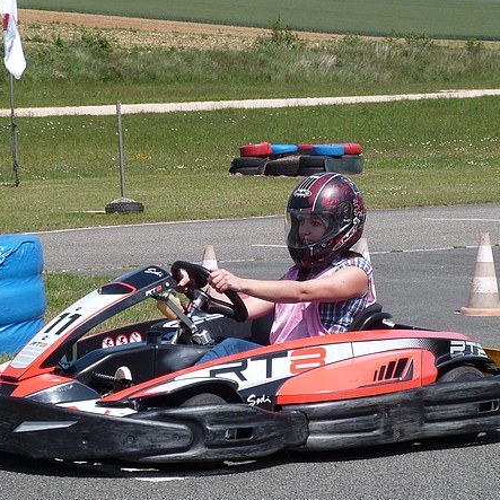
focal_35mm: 166
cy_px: 239
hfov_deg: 10.5
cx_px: 284
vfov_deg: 10.5
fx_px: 2713
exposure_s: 1/500
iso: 80
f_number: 4.3
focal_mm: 17
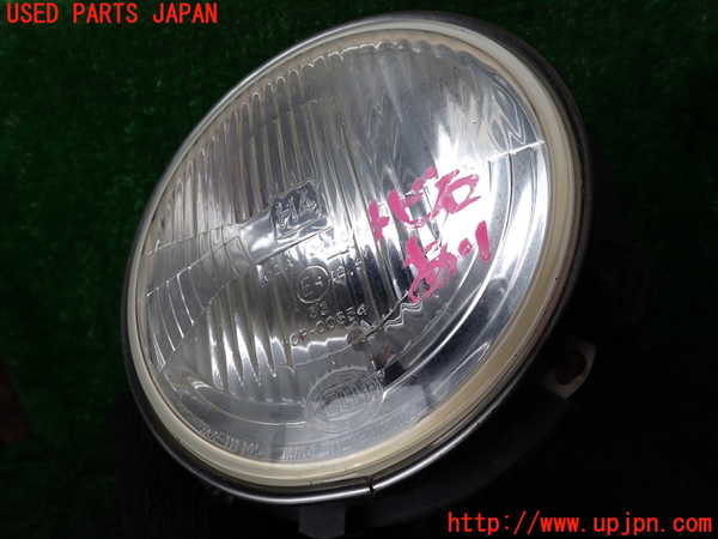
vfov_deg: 54.9
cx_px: 359
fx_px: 519
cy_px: 270
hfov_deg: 69.4
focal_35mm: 25
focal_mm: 4.5
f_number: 2.8
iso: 100
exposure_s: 1/160
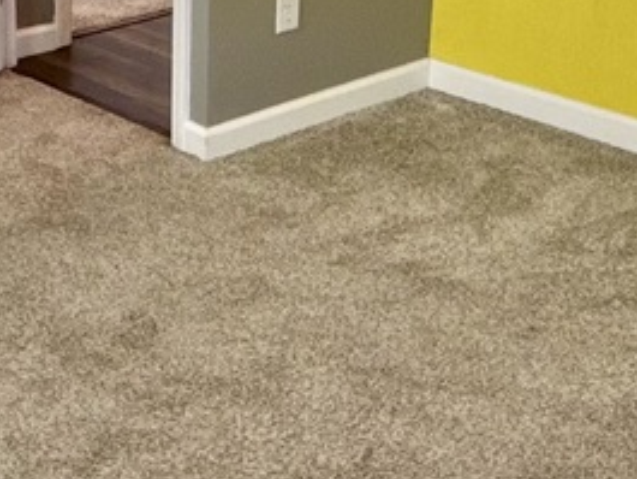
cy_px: 17
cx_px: 216
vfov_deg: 18.9
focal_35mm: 76
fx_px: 1399
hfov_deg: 25.5
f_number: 2.2
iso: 200
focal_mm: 2.22
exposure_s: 1/60
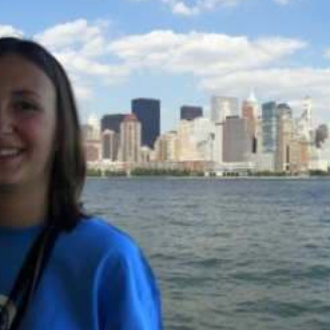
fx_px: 528
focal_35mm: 49
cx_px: 178
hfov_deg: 34.7
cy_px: 171
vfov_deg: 34.7
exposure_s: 1/500
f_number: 4.4
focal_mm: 6.3
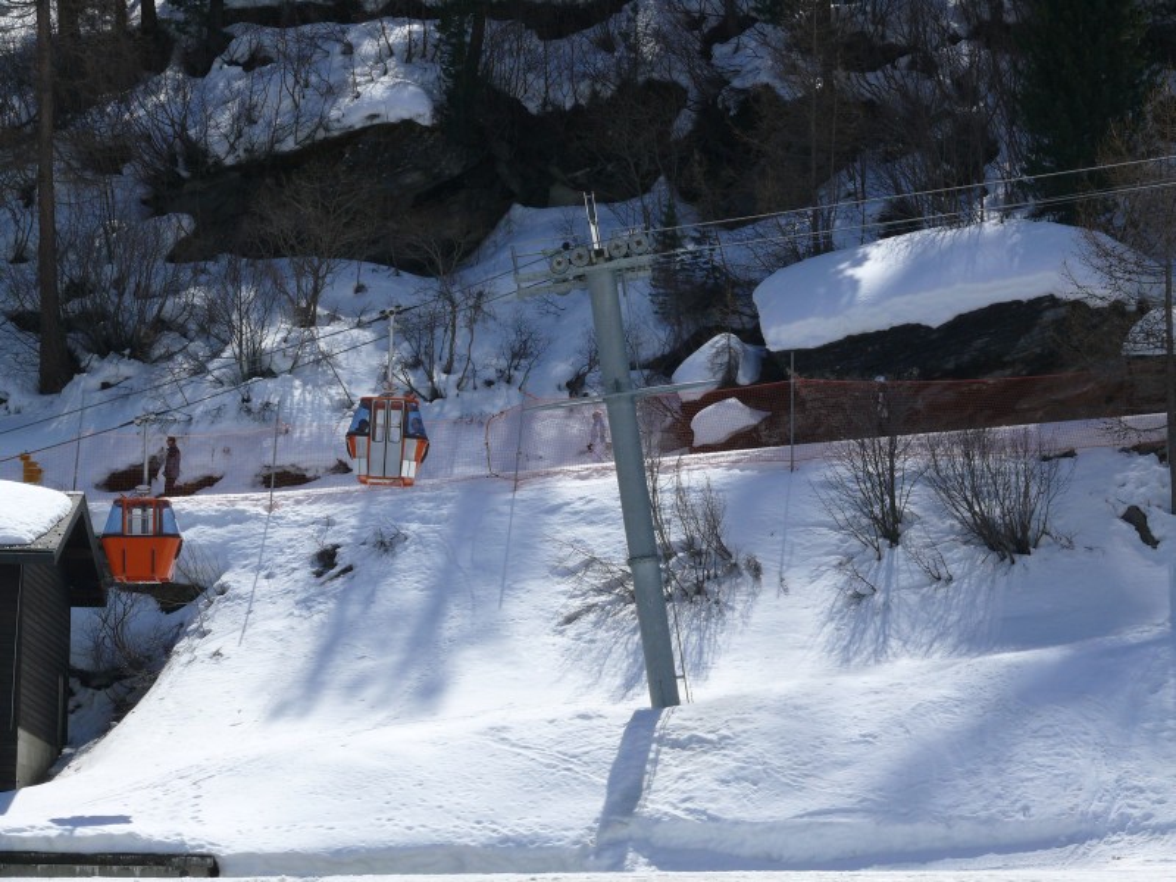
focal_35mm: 157
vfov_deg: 9.5
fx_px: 5334
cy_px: 441
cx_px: 588
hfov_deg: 12.6
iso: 100
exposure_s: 1/500
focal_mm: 33.3
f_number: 8
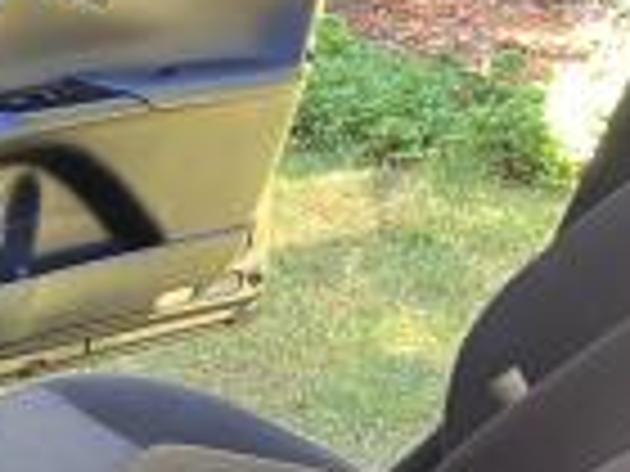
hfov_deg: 16.5
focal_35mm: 101
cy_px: 432
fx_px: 1838
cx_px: -482
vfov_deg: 14.5
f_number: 1.8
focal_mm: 3.99
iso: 160
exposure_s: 1/60
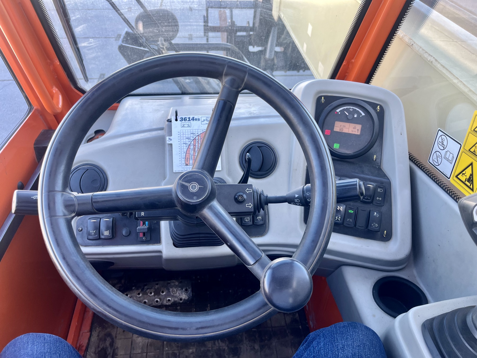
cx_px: 238
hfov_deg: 67.3
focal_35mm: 26
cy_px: 179
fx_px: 358
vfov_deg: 53.1
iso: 40
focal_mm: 5.1
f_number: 1.6
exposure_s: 1/200
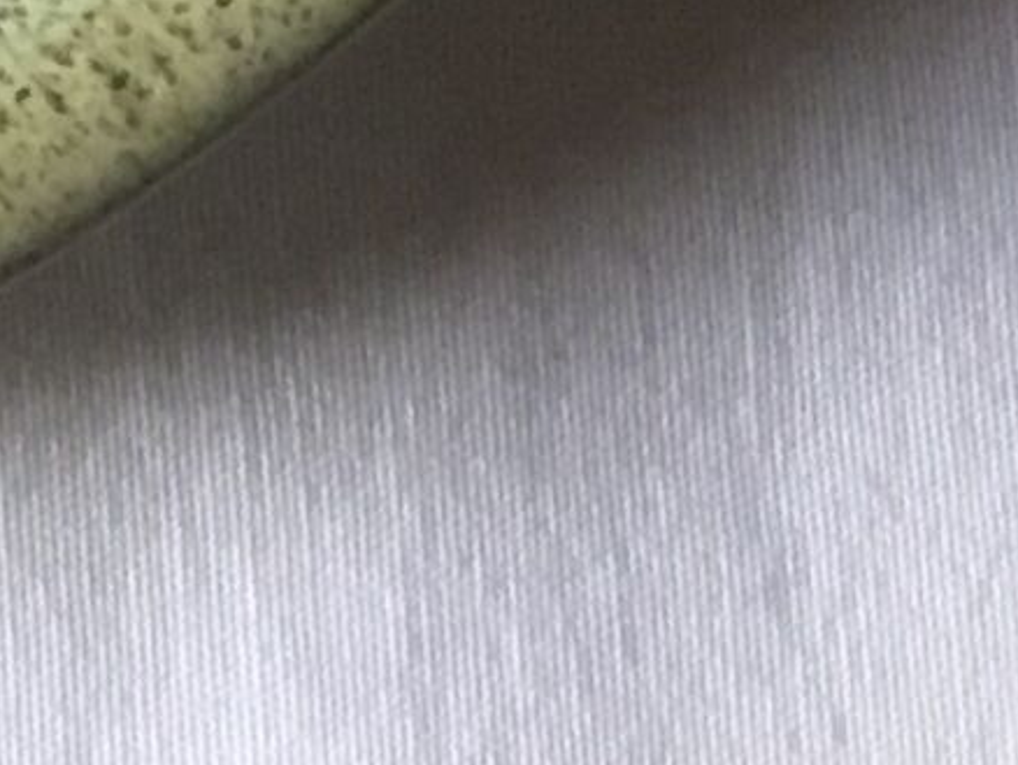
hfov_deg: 7.8
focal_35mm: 231
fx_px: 6797
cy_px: -1962
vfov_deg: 5.8
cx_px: -1641
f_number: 2.4
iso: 125
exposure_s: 1/33
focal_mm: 3.3
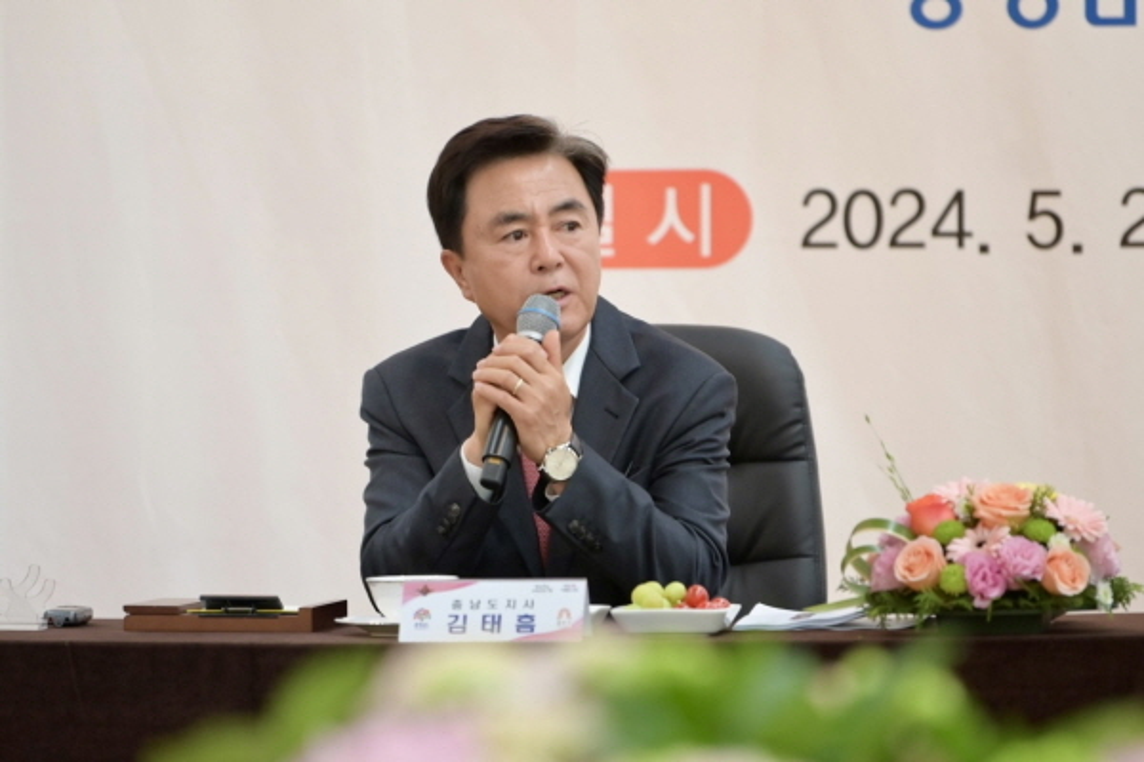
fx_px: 6355
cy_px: 381
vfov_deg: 6.9
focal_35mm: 200
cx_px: 572
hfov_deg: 10.3
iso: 1600
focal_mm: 200
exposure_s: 1/160
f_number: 3.2
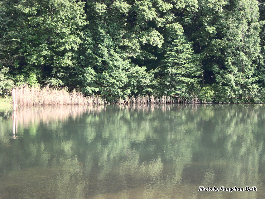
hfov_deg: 27.0
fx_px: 551
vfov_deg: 20.5
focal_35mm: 72
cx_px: 132
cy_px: 100
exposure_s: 1/109
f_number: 3.8
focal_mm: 15.3
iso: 100
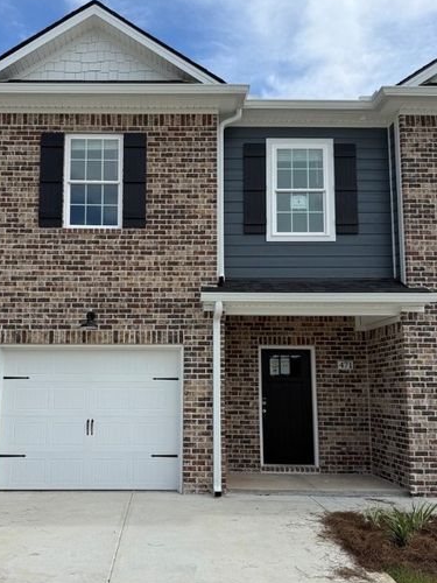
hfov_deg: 43.9
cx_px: 169
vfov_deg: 56.7
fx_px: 539
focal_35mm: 32
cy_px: 322
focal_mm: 6.76
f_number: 1.78
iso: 80
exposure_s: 1/3759
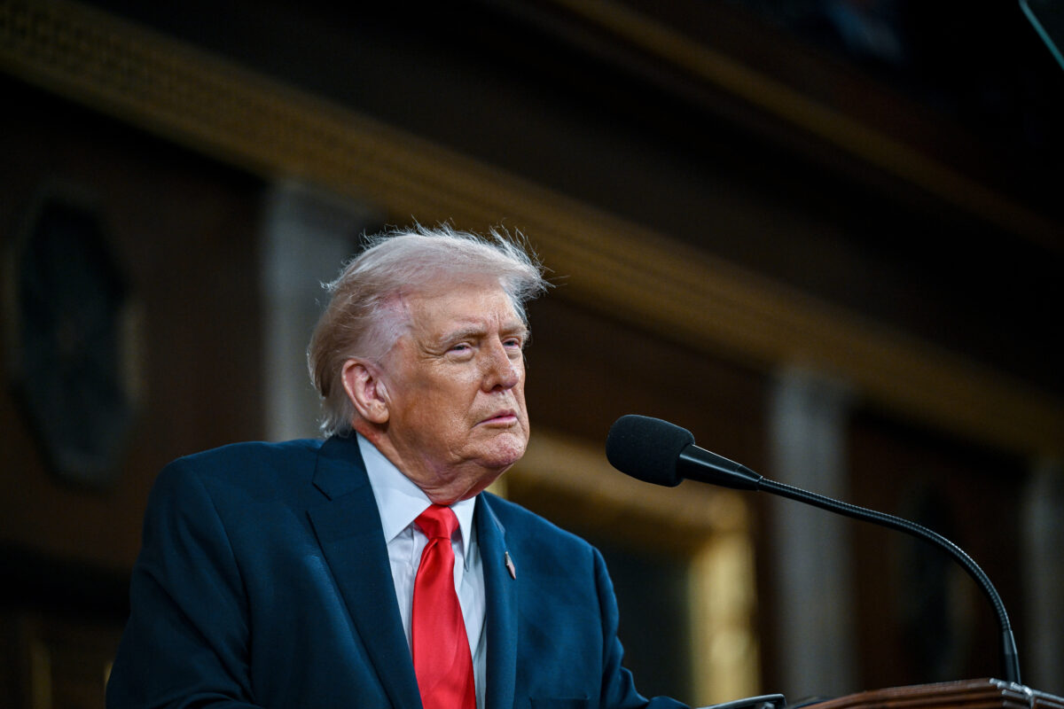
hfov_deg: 10.3
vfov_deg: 6.9
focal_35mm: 200
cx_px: 532
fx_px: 5911
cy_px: 354
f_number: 2.8
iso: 1000
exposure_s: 1/500
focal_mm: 200
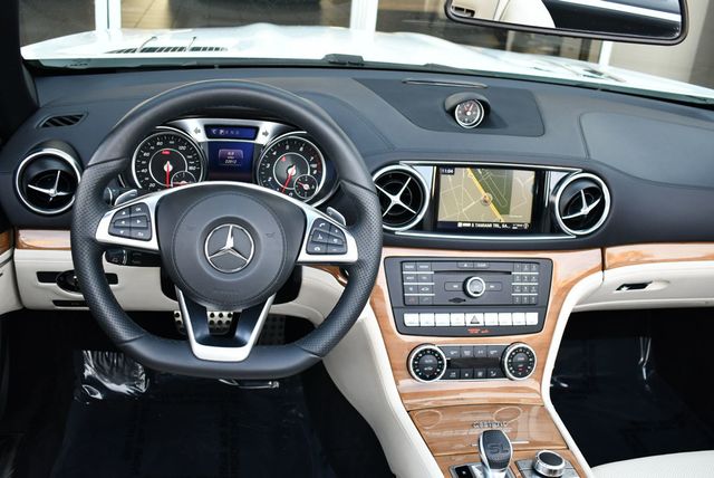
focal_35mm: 36
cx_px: 357
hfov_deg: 53.1
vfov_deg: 36.9
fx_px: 715
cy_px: 239
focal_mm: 18
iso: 500
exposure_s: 1/250
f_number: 3.5
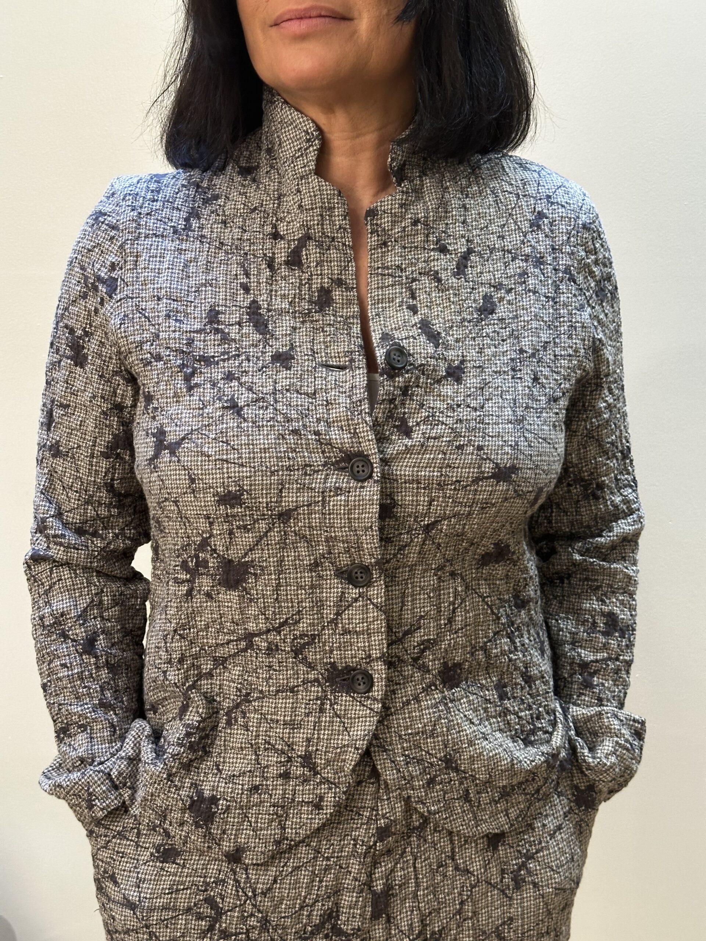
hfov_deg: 30.3
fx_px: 1305
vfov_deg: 39.7
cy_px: 470
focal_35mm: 48
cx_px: 353
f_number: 1.78
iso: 200
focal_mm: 6.86
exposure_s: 1/33
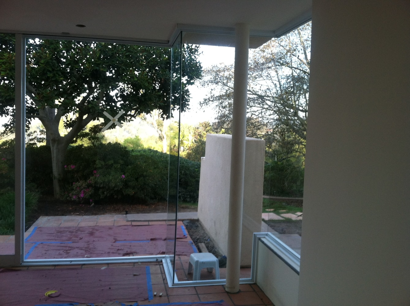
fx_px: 414
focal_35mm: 35
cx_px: 205
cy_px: 153
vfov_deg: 40.6
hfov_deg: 52.7
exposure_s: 1/120
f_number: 2.8
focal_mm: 3.85
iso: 100
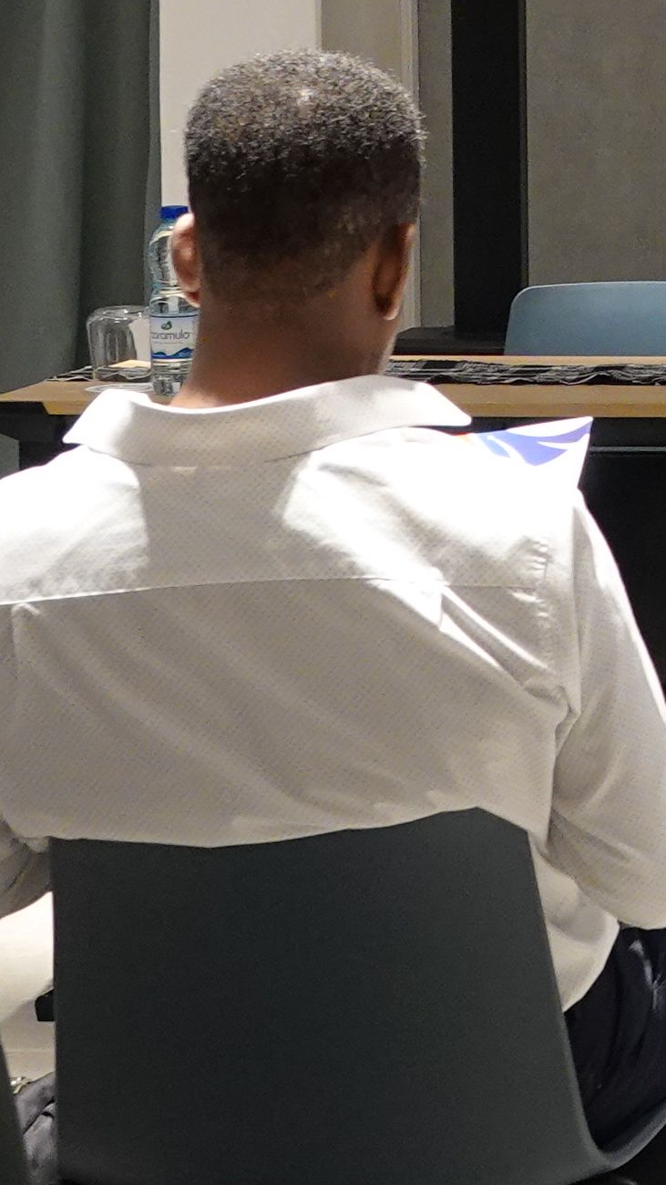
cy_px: -147
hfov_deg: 6.8
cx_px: 1480
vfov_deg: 12.3
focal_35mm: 172
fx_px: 5401
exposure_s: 1/40
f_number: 3.2
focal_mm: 14.16
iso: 640
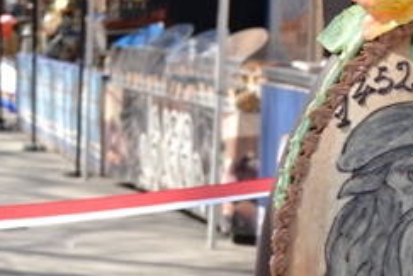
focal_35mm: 173
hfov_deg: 11.9
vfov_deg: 7.9
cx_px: 180
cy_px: 294
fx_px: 1980
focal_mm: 35
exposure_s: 1/200
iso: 100
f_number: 5
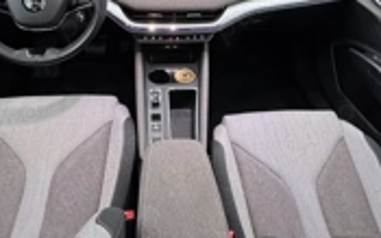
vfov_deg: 34.9
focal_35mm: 34
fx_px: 353
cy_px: 20
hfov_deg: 56.7
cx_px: 194
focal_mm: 2.22
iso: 320
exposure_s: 1/61
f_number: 2.2
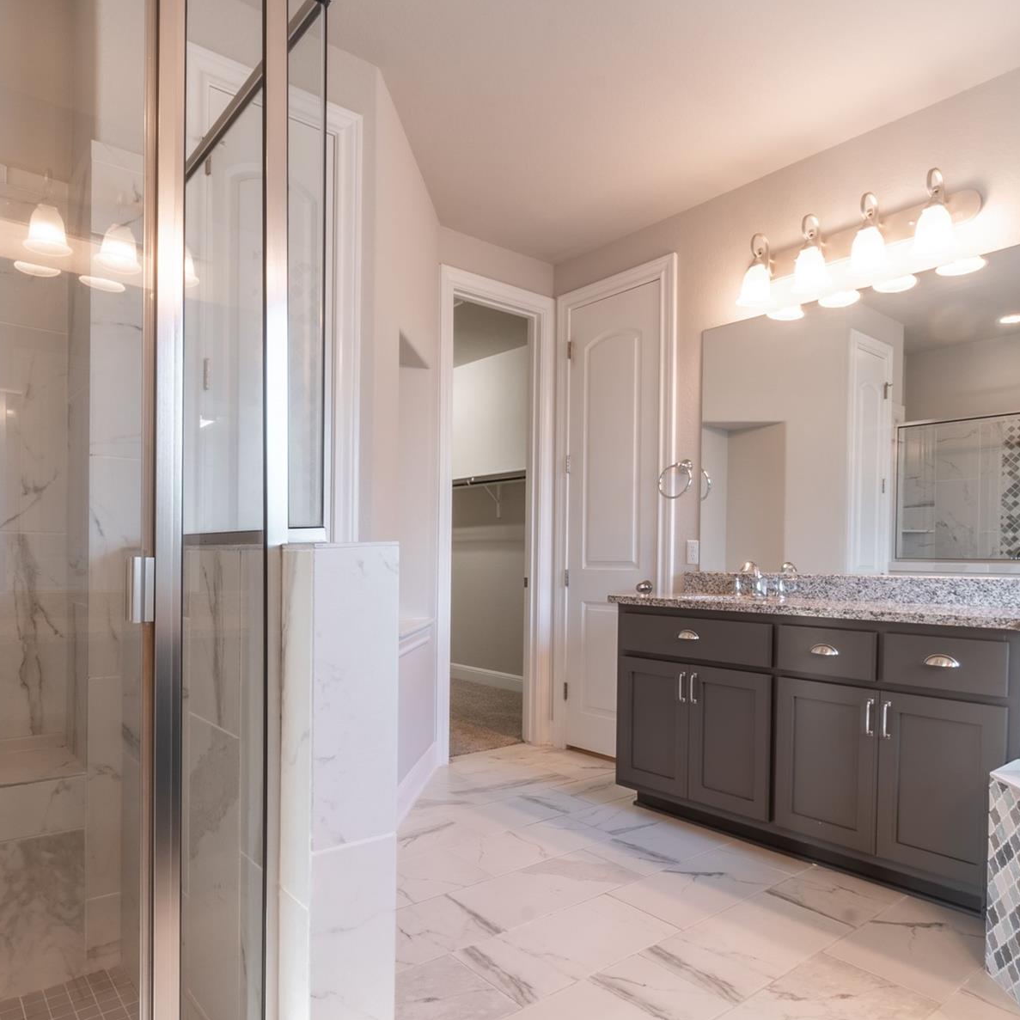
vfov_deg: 69.4
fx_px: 733
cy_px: 571
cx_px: 502
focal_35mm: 22
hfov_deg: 69.6
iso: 100
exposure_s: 1/4
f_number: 16
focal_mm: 10
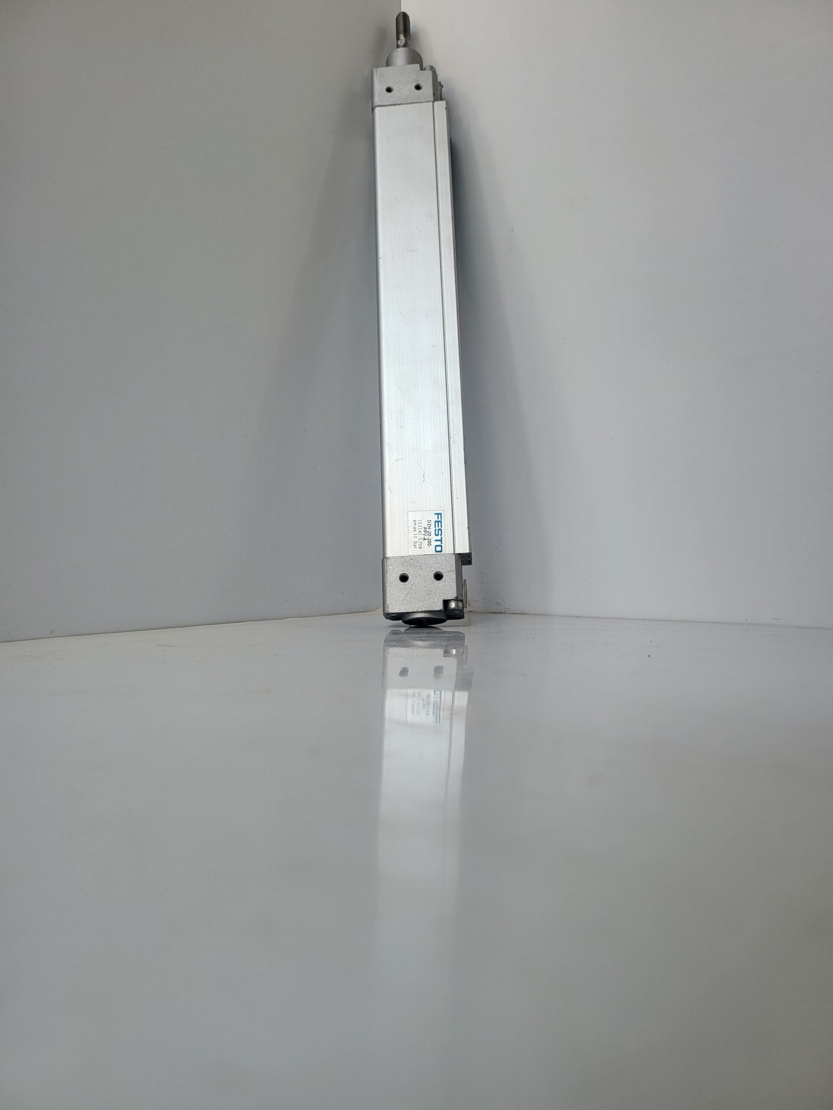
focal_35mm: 24
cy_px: 555
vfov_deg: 71.6
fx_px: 770
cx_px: 416
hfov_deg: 56.8
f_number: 1.8
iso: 40
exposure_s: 1/173
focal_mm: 5
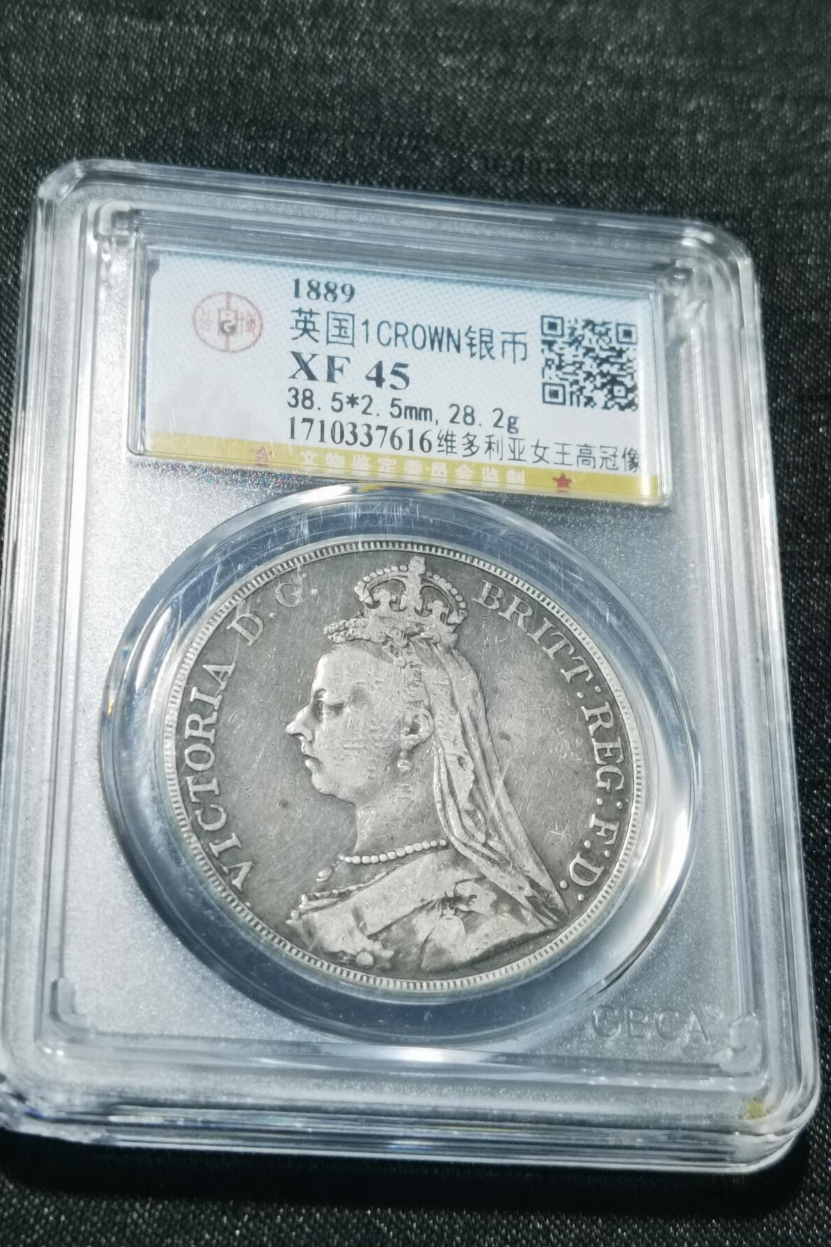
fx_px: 2389
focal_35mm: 69
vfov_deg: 29.2
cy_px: 623
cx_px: 377
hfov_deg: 19.7
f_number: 1.9
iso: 160
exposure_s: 1/100
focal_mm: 6.67
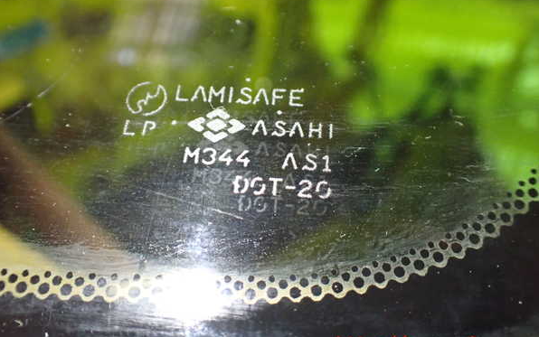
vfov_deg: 39.4
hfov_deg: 59.6
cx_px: 270
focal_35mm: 32
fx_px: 470
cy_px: 154
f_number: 2.3
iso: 800
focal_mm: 5.4
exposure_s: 1/50
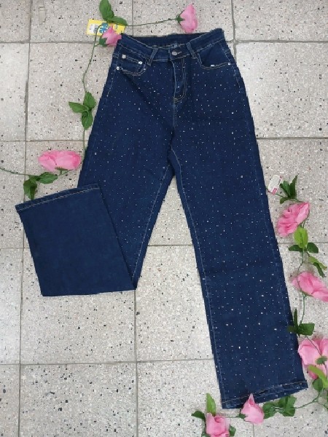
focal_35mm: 26
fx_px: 328
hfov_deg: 53.1
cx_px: 164
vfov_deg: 67.3
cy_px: 218
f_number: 1.8
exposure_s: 1/40.2
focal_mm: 3.98
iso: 250
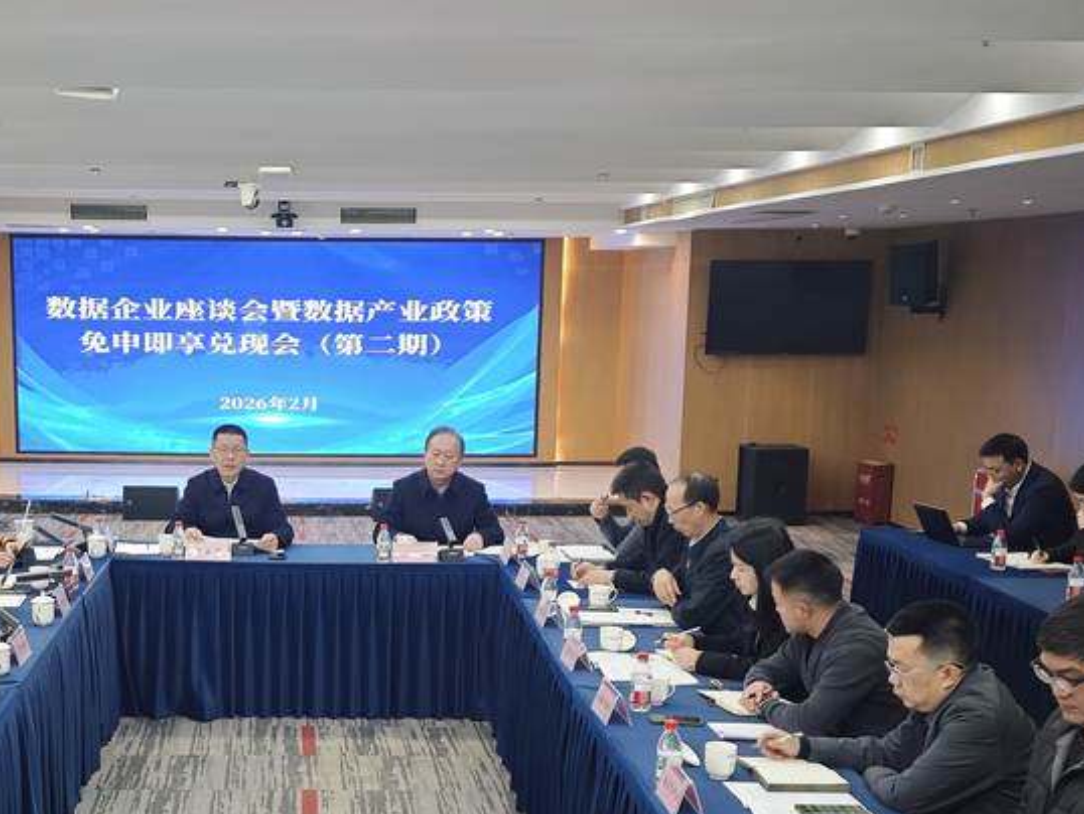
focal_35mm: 52
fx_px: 1629
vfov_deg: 27.8
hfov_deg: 36.2
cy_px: 586
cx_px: 304
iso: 250
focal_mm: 6.55
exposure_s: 1/100
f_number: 1.6
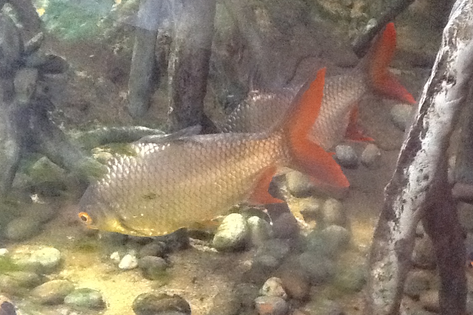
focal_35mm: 34
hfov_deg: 55.8
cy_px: 141
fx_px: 447
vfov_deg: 38.8
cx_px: 239
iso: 640
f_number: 2.4
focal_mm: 2.03
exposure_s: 1/15
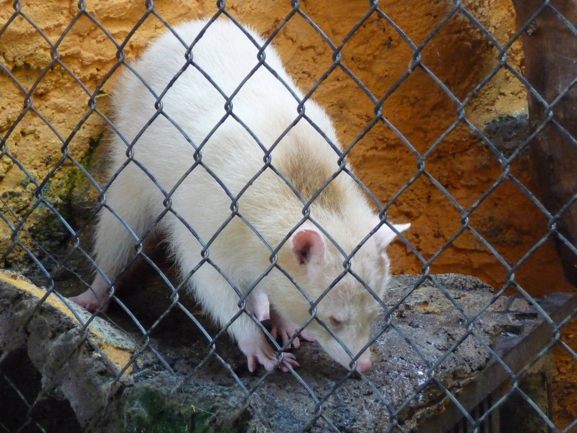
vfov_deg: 15.4
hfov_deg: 20.4
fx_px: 1600
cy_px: 216
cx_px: 288
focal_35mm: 96
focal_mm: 16.3
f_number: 4.7
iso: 800
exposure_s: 1/125
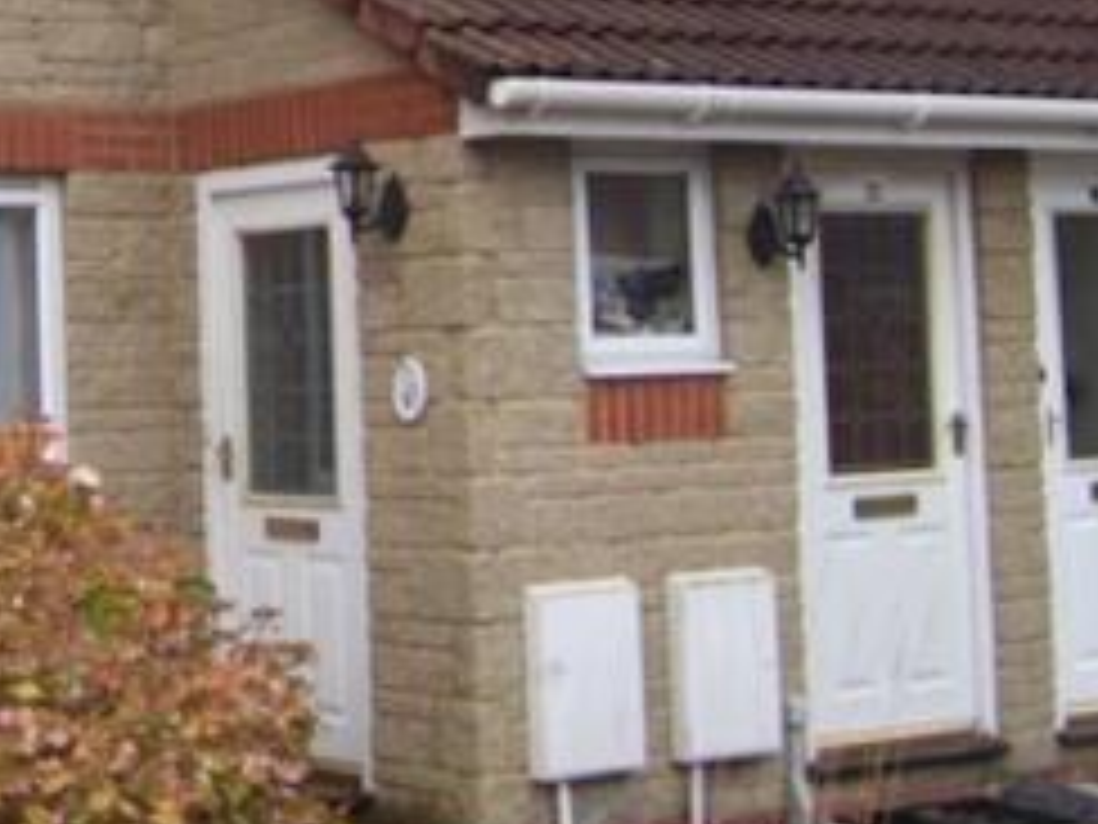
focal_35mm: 86
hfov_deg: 21.5
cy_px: 38
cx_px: -133
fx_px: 2728
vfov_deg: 16.9
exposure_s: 1/125
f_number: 2.8
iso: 66
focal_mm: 5.85
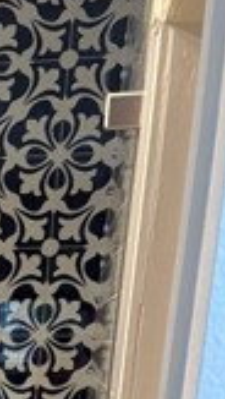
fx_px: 1174
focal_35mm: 111
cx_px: -345
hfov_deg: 9.5
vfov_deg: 16.8
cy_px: 656
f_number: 1.6
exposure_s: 1/120
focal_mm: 5.96
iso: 80
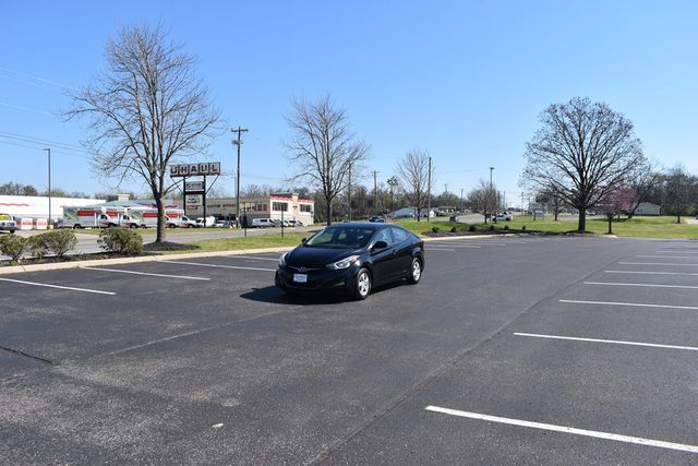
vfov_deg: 48.0
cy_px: 233
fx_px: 524
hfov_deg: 67.4
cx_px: 349
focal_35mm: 27
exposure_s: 1/250
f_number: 8
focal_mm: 18
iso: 100
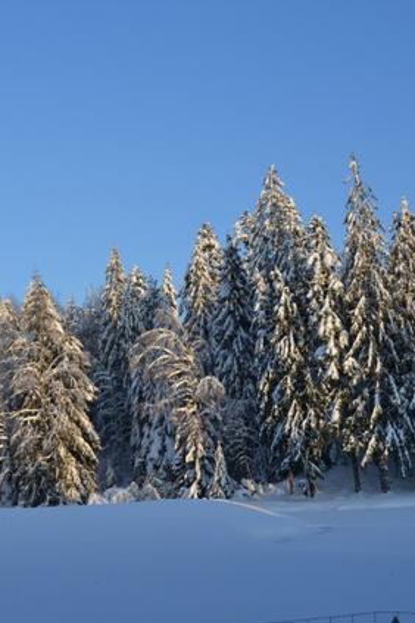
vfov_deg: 33.9
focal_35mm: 59
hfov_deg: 22.2
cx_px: 12
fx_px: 1020
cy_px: 313
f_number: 7.1
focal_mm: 26
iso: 100
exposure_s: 1/200
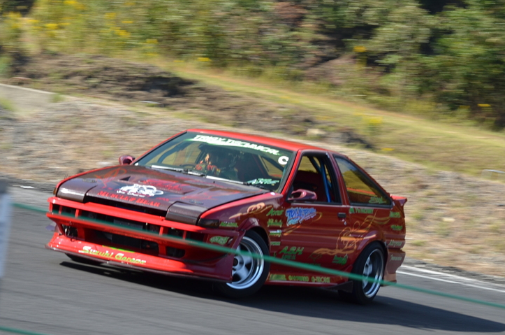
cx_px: 219
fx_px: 3864
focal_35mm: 276
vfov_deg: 5.0
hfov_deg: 7.5
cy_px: 190
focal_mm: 130
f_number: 10
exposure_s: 1/250
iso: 200
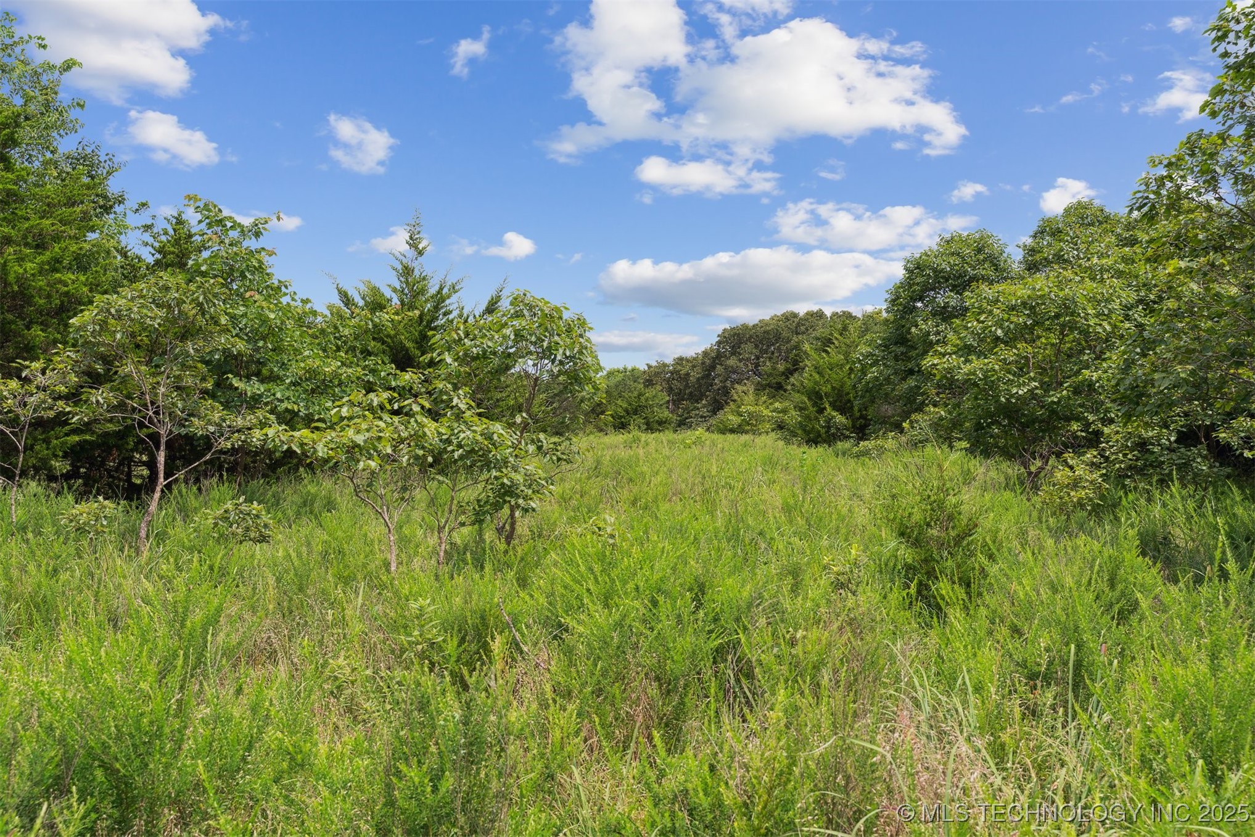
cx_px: 628
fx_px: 1360
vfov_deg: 34.2
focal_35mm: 39
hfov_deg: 49.6
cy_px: 418
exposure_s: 1/250
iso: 250
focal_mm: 39
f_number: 9.5
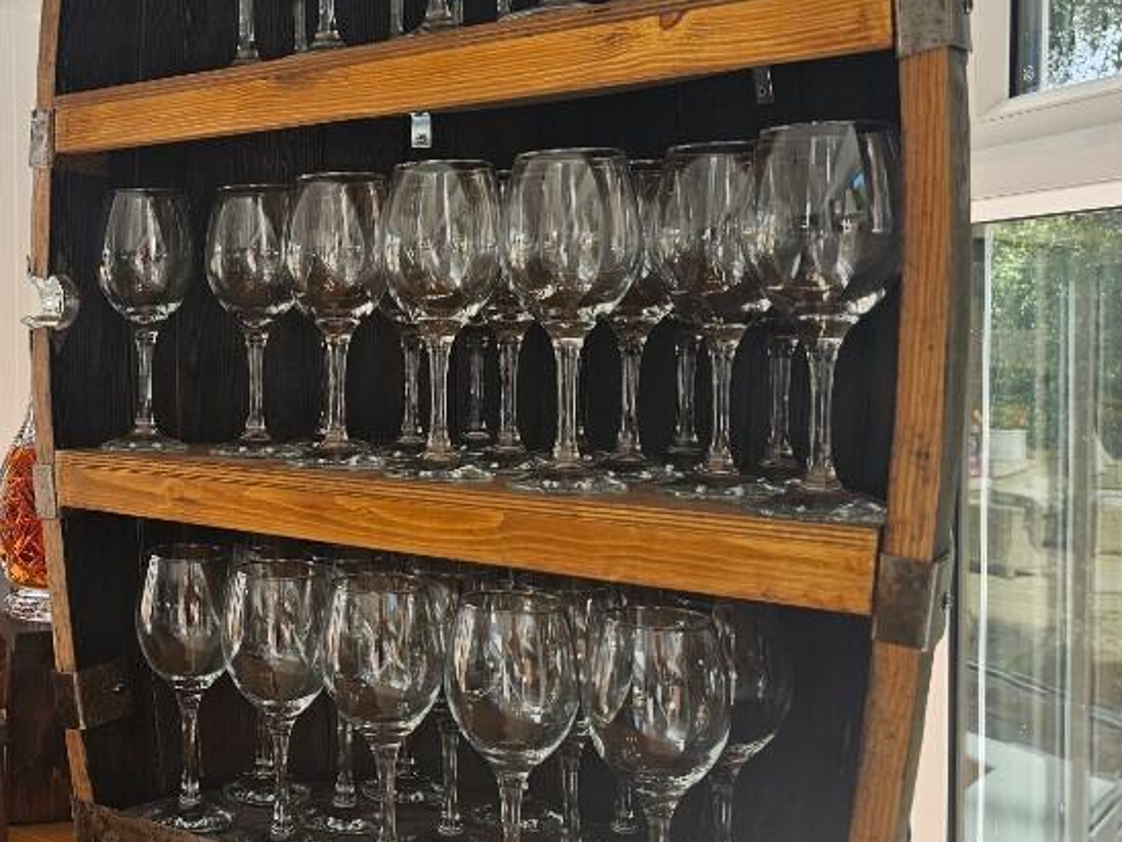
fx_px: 1394
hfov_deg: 40.2
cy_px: 361
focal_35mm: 43
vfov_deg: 33.5
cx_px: 86
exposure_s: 1/180
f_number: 1.7
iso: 20
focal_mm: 6.3
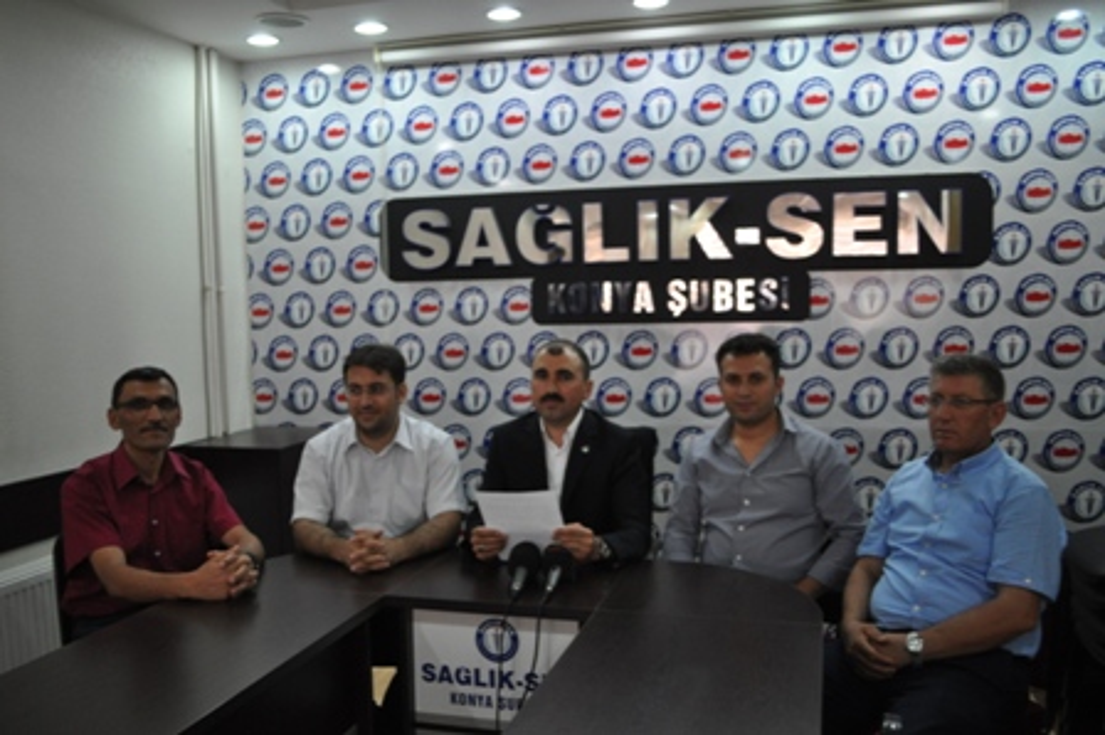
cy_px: 368
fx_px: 1012
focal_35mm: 33
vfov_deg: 39.9
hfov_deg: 57.3
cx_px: 552
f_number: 3.8
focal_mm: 22
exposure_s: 1/60
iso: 800
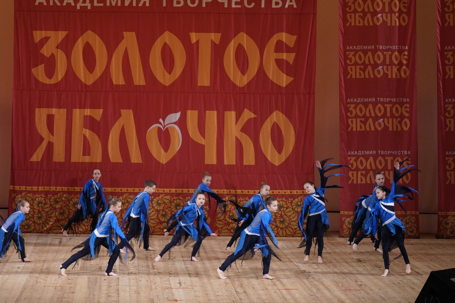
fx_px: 1655
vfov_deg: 10.4
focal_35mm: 131
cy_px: 59
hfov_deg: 15.5
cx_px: 91
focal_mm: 81
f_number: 2.8
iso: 2500
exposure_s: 1/500
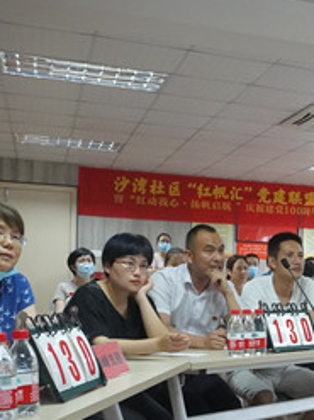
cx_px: 329
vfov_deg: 33.8
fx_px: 678
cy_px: 303
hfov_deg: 24.6
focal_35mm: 56
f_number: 4
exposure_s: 1/160
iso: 4000
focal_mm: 16
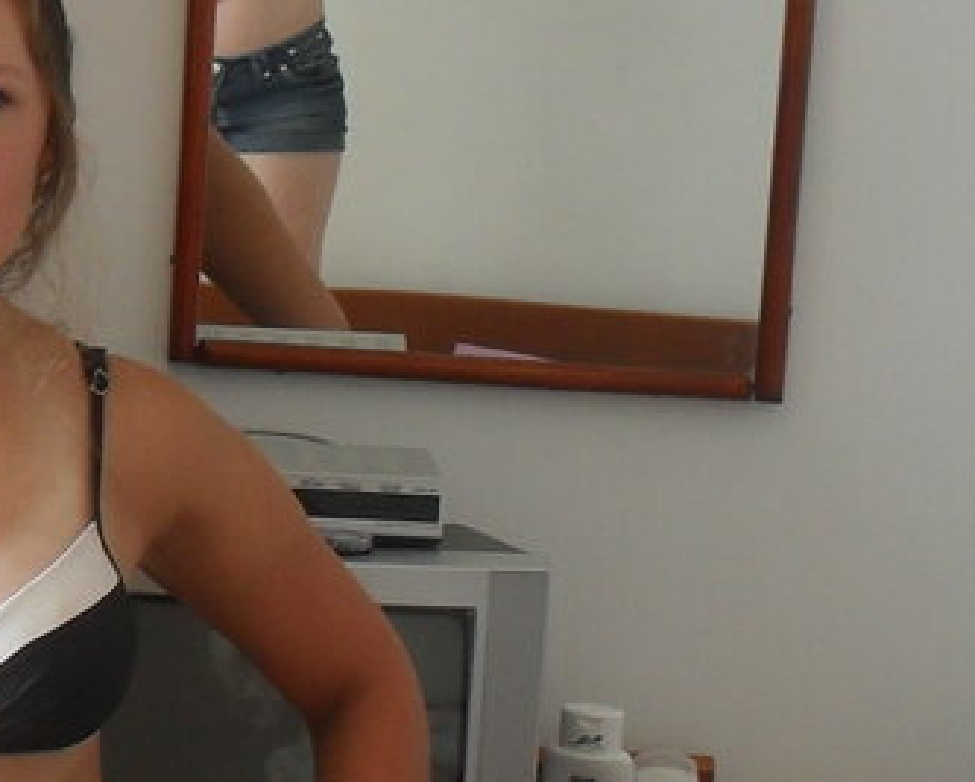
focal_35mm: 123
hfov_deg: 15.1
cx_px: -205
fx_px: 3552
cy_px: 495
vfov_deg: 12.5
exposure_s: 1/60
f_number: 3.2
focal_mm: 6.3
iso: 100
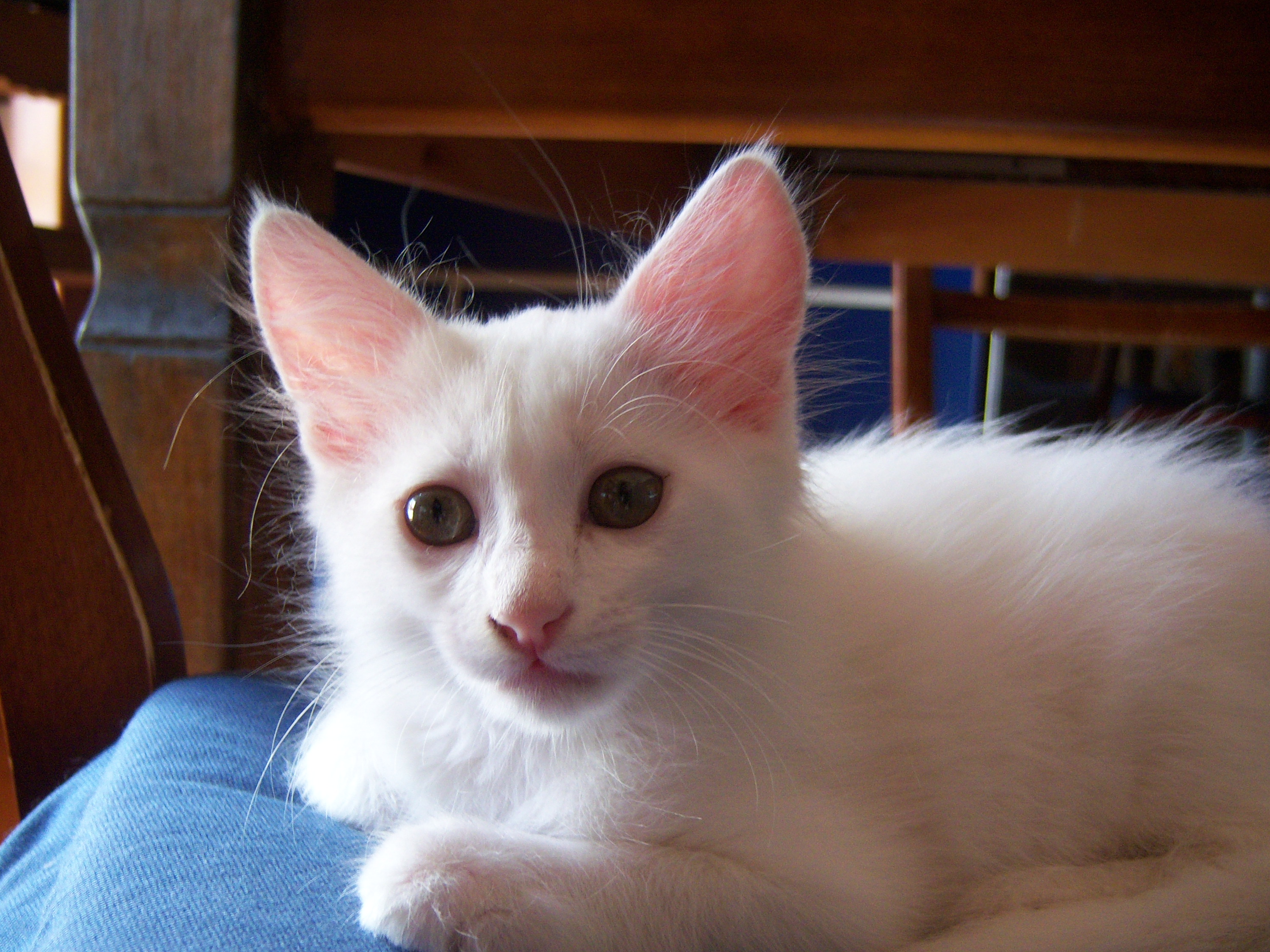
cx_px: 714
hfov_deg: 42.9
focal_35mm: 44
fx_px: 1614
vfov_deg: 32.8
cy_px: 577
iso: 160
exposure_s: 1/13
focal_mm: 7.5
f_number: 2.8
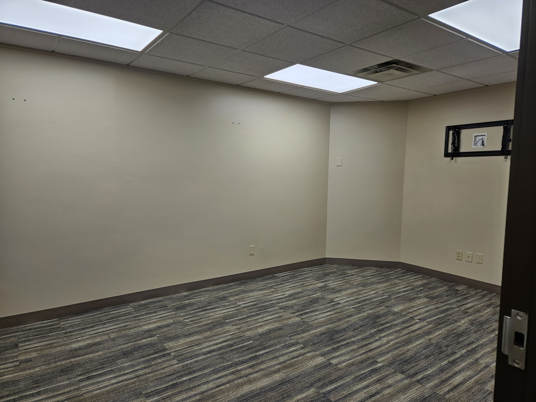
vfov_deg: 58.9
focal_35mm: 23
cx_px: 268
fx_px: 356
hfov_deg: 73.9
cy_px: 201
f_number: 1.8
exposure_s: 1/120
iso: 40
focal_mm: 5.4
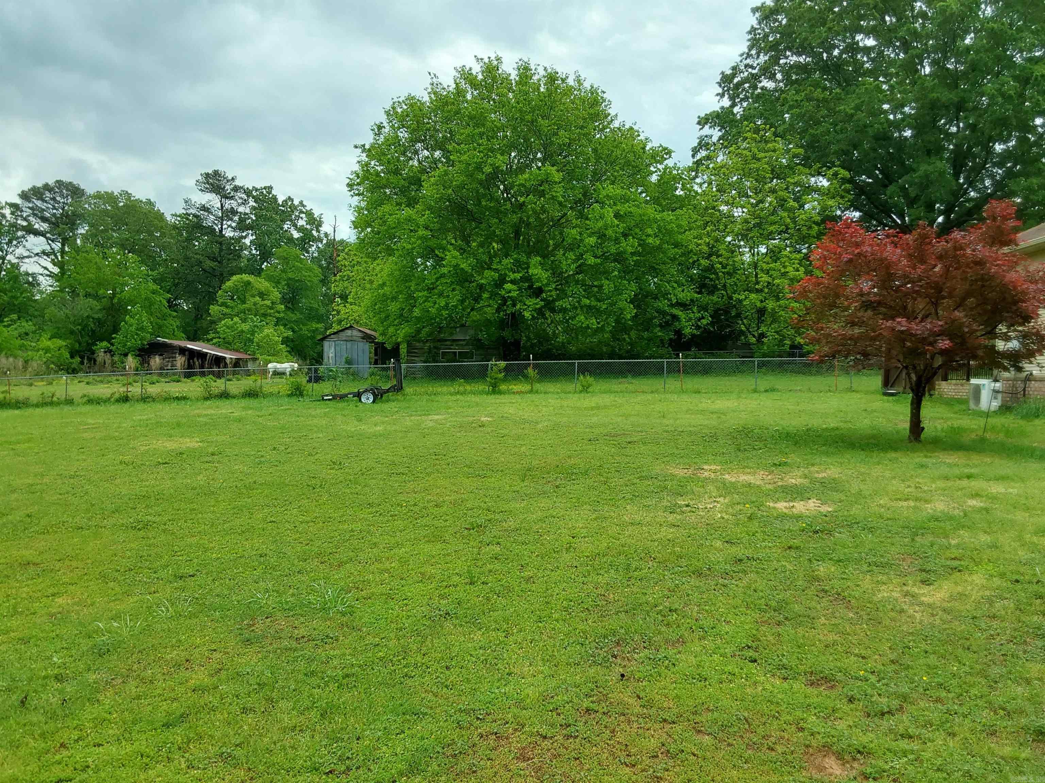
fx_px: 845
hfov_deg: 63.4
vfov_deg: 49.7
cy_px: 392
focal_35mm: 28
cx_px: 522
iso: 50
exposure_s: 1/810
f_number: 1.9
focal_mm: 2.91
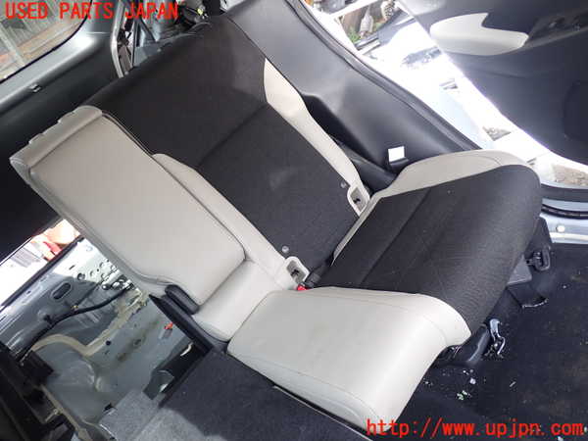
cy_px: 220
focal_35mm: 30
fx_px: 510
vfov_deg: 46.8
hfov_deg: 60.0
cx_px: 294
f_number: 2.3
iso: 100
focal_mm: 5.4
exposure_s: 1/60
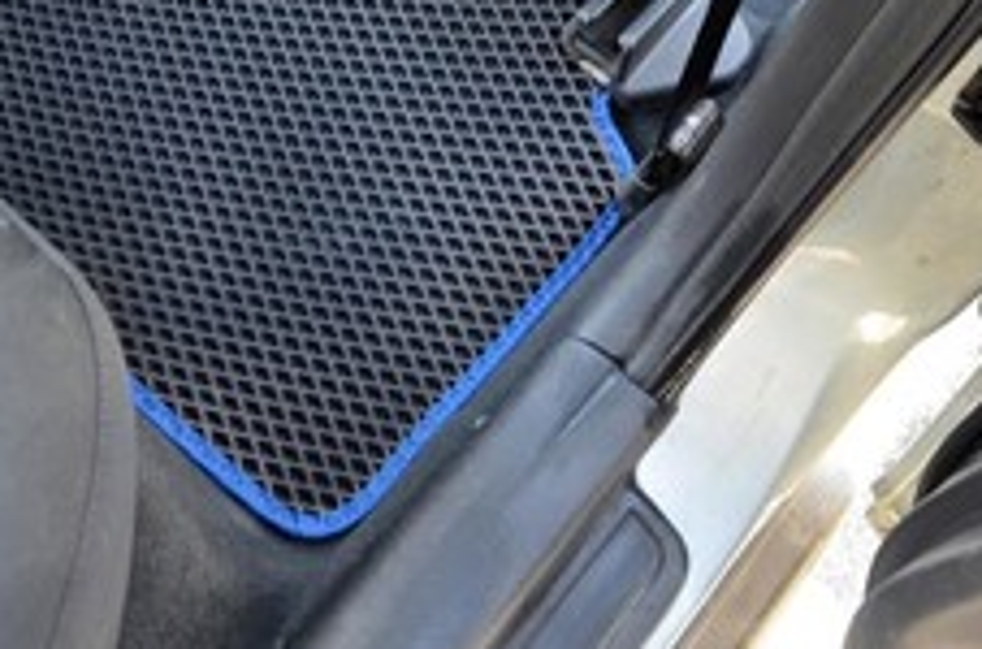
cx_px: 316
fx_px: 1360
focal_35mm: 50
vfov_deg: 26.0
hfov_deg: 39.2
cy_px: 74
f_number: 7.1
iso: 800
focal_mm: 18
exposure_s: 1/15
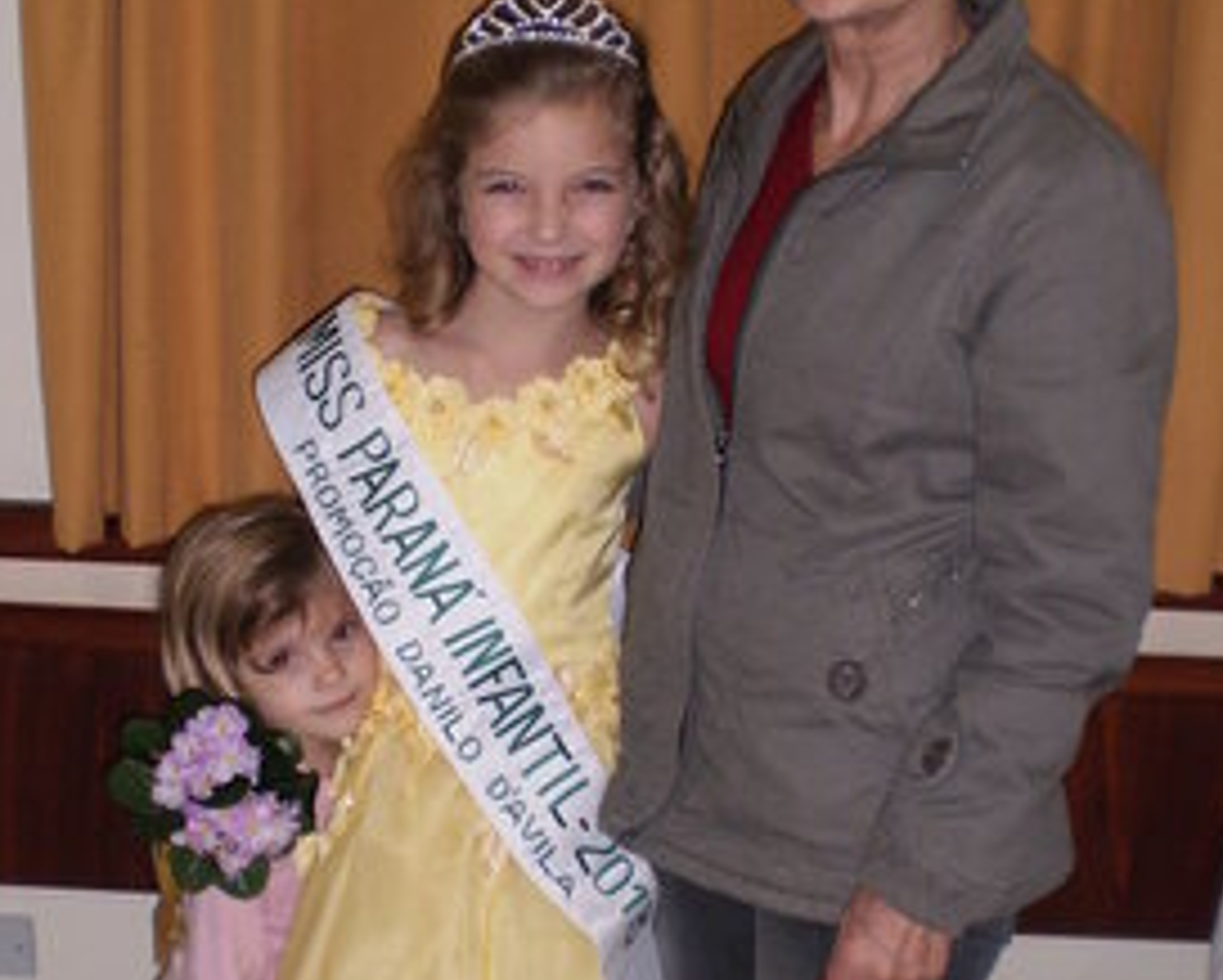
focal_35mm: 62
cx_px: 580
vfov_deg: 24.5
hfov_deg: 30.5
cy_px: 620
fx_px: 2246
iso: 125
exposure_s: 1/30
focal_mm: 6.3
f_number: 3.1
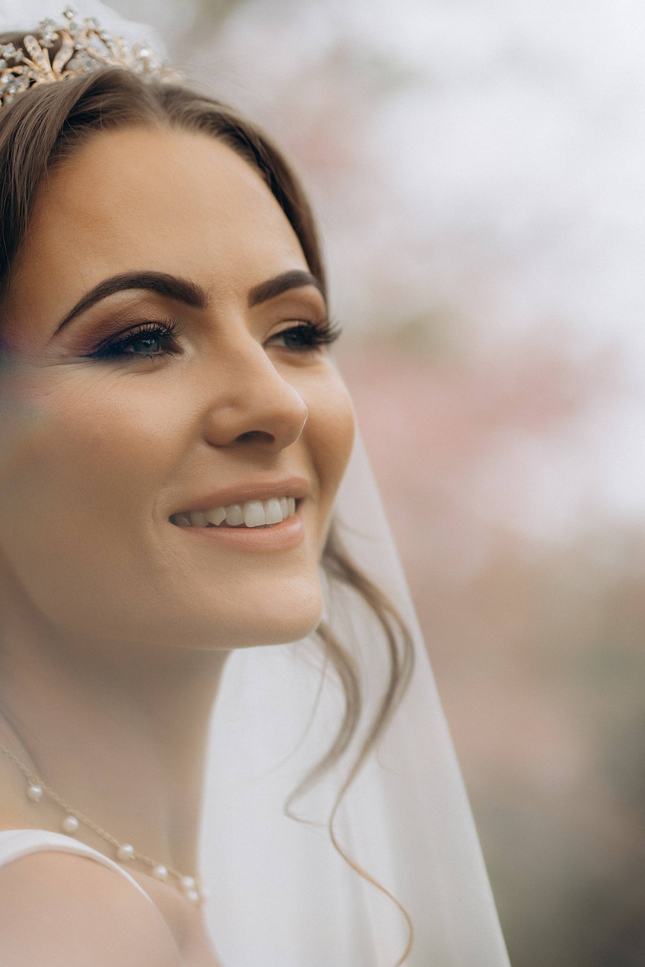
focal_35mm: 126
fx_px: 3386
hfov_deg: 10.9
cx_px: 275
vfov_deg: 16.2
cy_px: 613
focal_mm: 85
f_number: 2
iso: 160
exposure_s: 1/2000
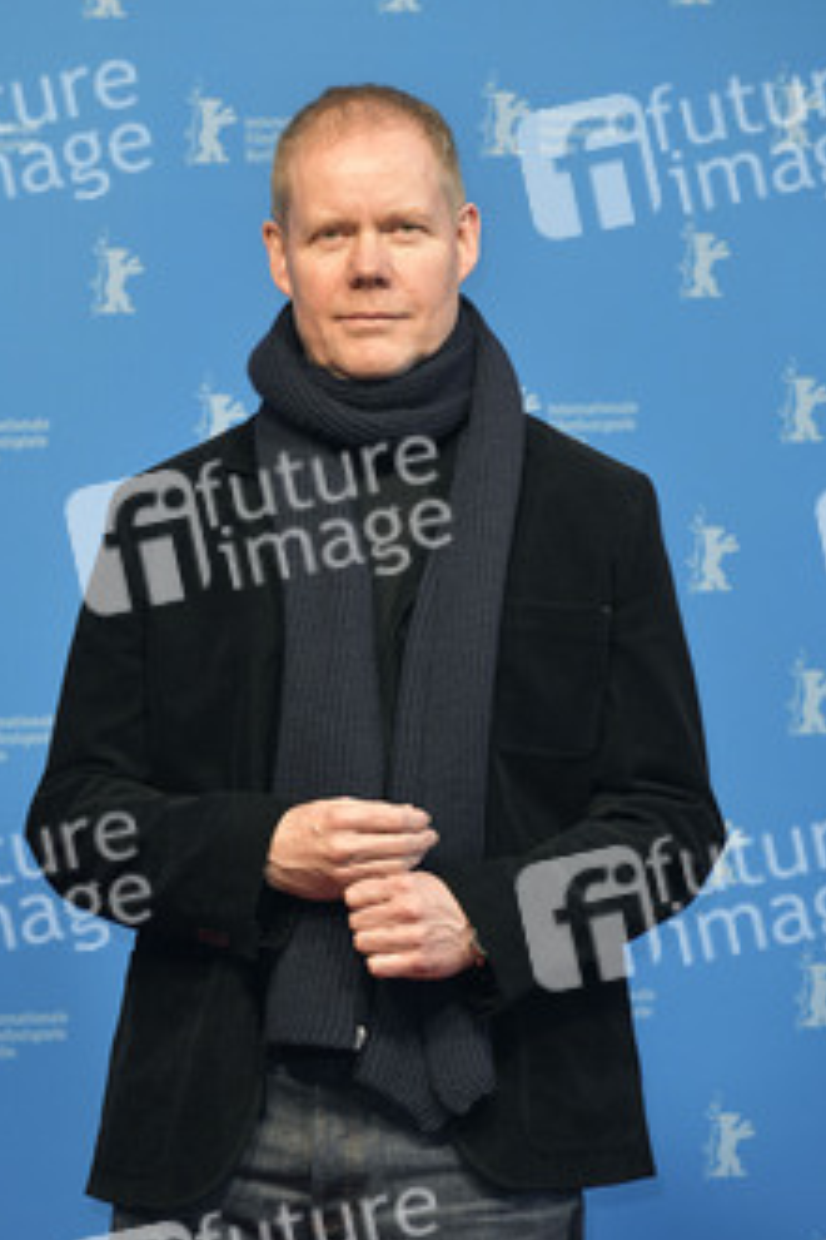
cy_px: 714
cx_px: 368
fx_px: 7915
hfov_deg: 6.0
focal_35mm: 230
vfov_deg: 8.9
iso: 2000
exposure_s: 1/160
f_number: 5.6
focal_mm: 190
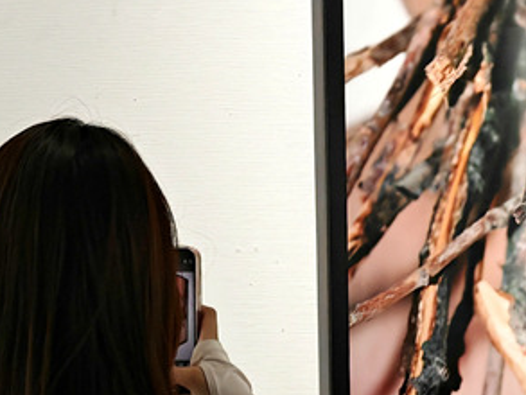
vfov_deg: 5.7
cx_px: 377
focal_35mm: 259
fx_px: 3937
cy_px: 235
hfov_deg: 7.6
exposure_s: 1/50
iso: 200
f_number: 3
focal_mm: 14.92
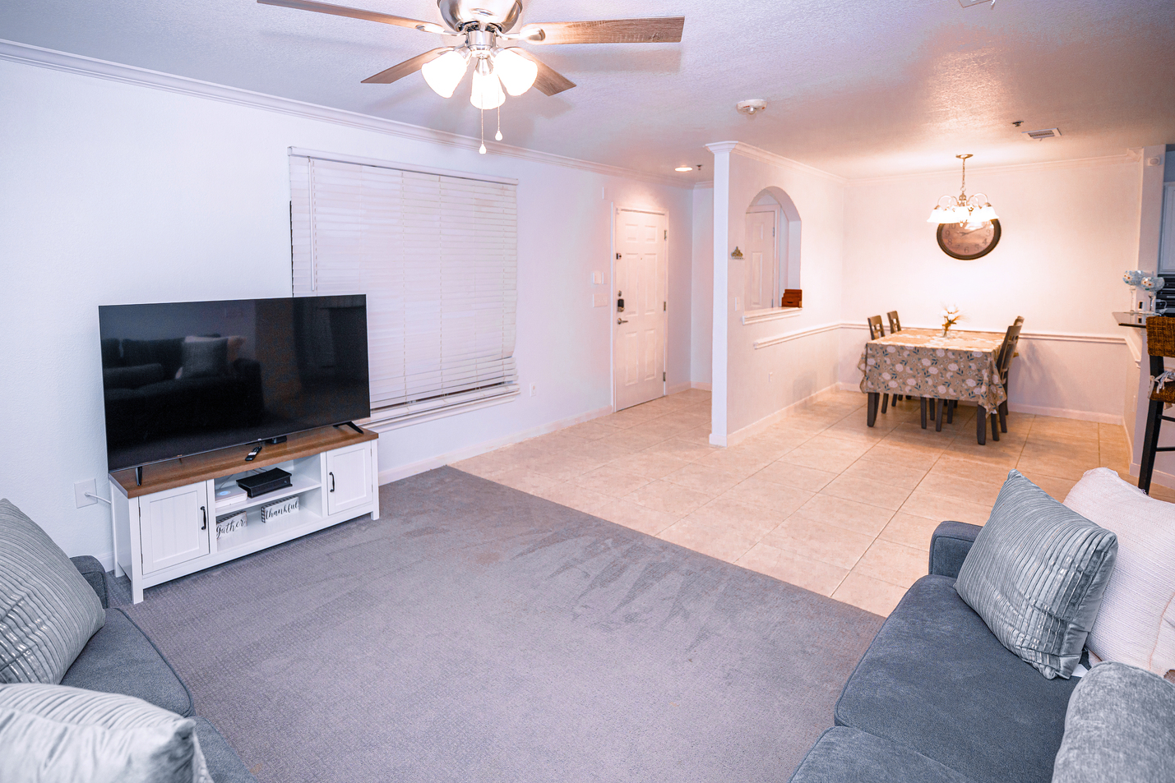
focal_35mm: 17
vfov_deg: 70.3
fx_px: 555
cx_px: 565
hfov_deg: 93.2
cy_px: 426
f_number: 2.8
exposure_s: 1/100
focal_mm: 15
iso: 200
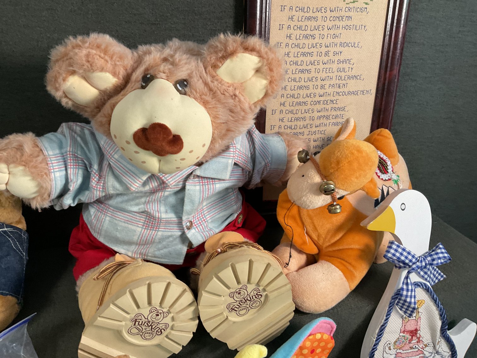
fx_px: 400
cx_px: 238
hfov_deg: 61.7
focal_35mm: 29
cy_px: 179
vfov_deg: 48.2
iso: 125
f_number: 1.8
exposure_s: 1/60
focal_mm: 3
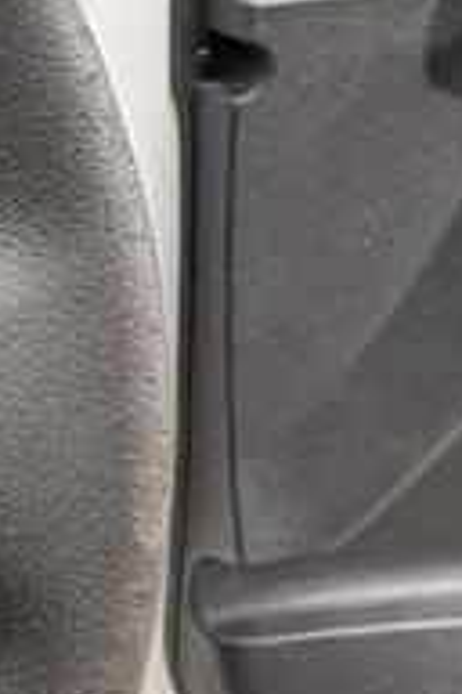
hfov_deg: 12.9
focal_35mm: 68
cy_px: 430
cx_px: -762
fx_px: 1309
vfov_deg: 29.5
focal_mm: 2.22
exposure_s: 1/60
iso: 320
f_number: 2.2
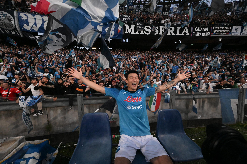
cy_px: 82
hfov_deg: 104.3
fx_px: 96
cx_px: 124
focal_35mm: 14
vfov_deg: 81.2
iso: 12800
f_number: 8
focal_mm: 14
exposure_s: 1/640
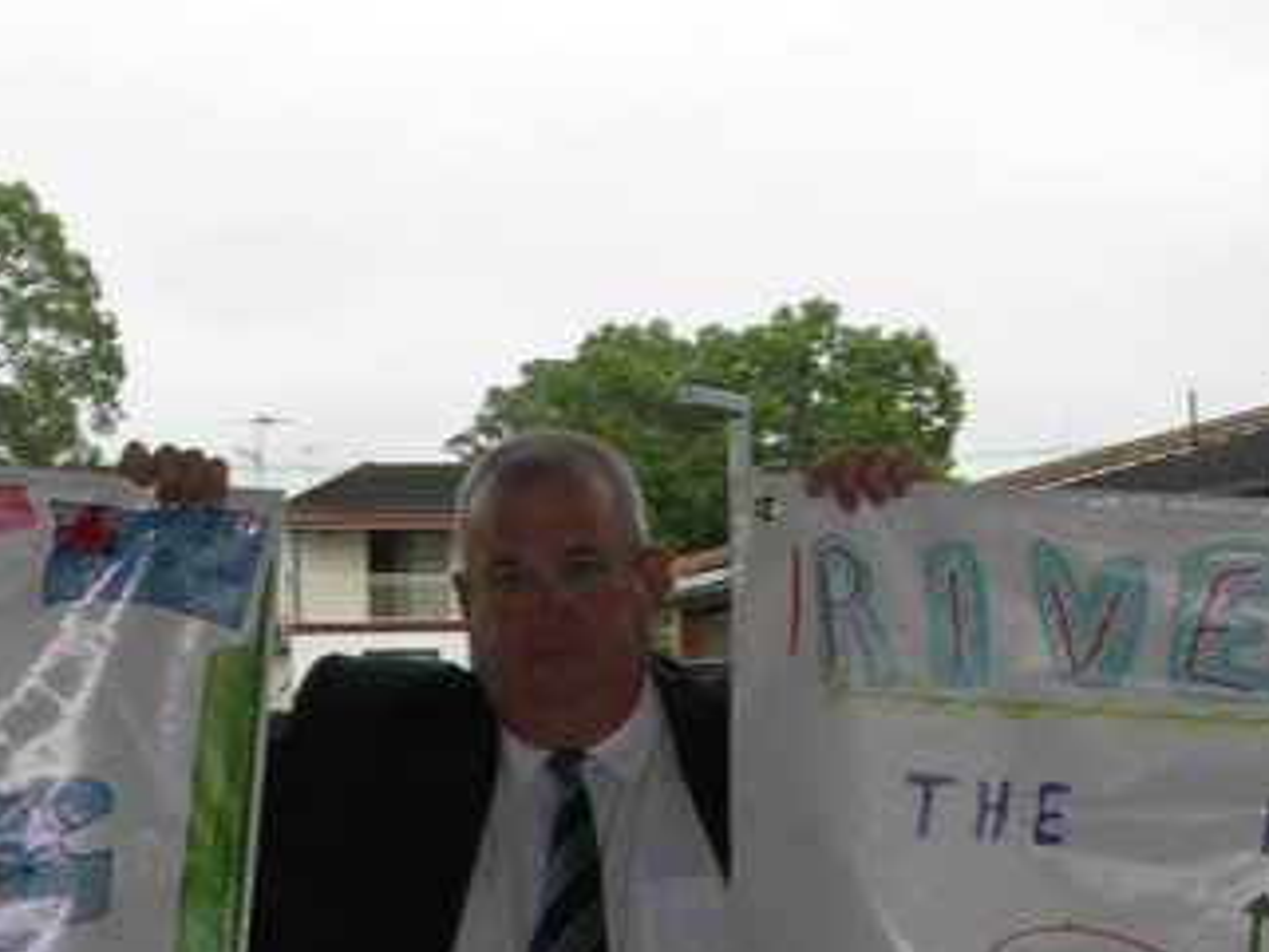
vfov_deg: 13.5
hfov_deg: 18.0
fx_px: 3997
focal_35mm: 109
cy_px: 810
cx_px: 423
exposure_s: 1/108
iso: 50
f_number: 5
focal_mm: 8.9
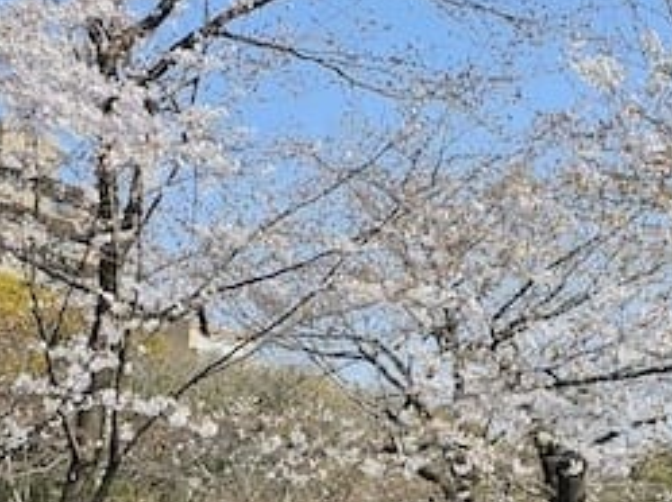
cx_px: 534
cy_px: 448
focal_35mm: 74
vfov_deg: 19.5
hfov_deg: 25.9
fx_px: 1434
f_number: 1.7
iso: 10
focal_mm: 6.3
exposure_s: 1/643
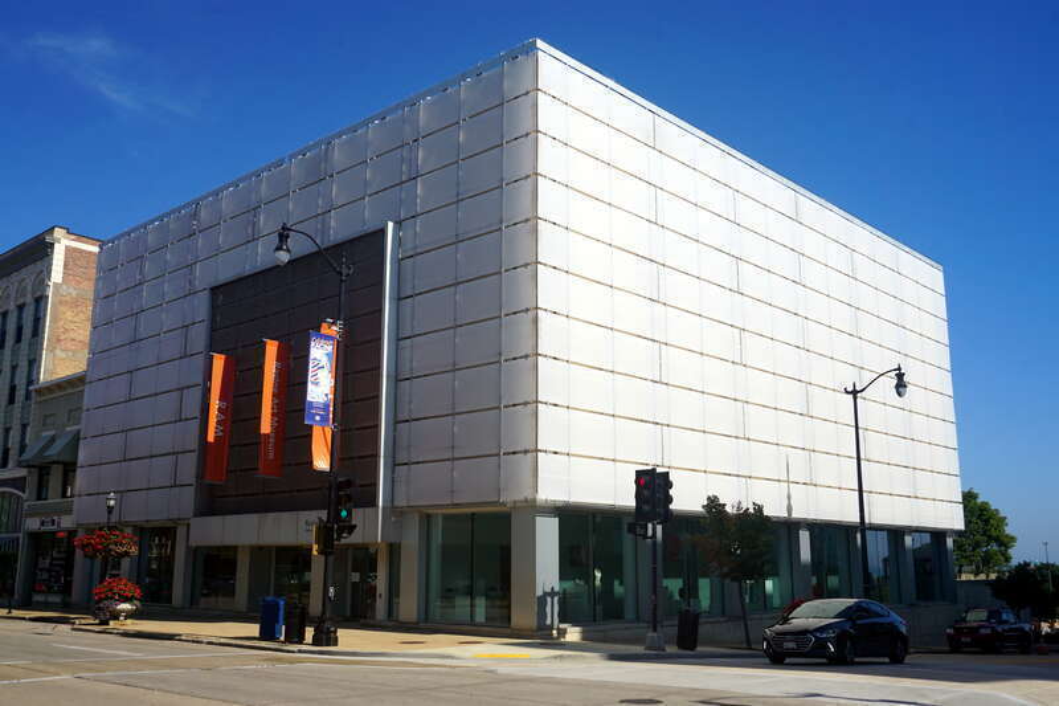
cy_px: 353
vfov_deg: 38.3
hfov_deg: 55.1
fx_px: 1015
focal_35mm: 34
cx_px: 530
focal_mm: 23
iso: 100
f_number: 11
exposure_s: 1/200
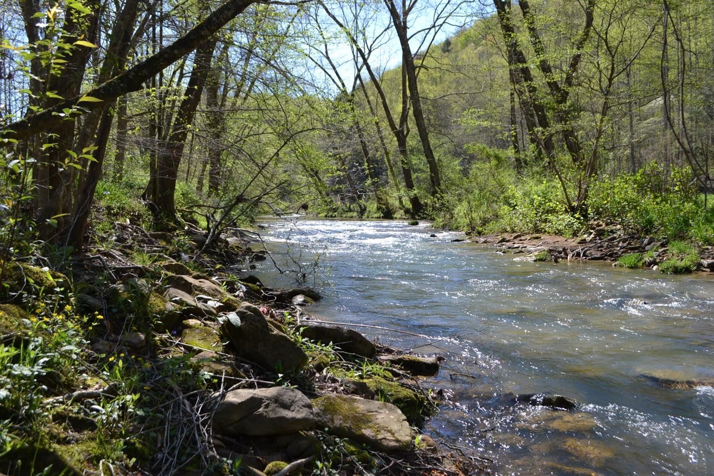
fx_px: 595
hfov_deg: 61.9
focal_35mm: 30
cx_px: 357
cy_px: 238
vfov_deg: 43.6
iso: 100
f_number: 6.3
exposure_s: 1/160
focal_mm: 20
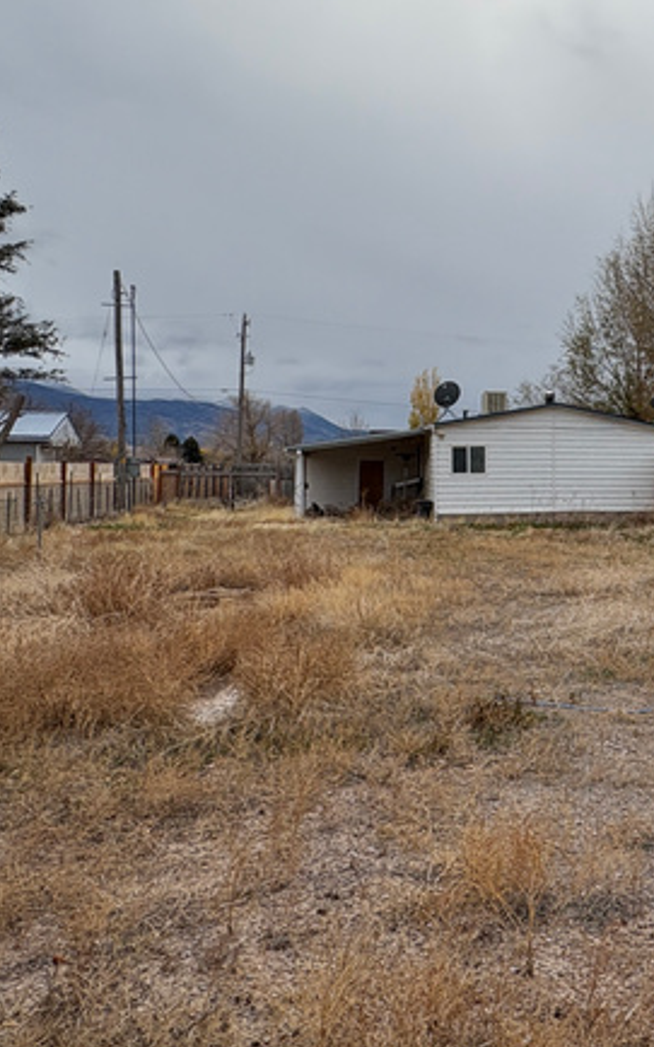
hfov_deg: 32.9
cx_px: 671
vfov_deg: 55.1
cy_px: 444
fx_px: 999
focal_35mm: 35
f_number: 2.2
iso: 50
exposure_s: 1/2208
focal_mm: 2.22
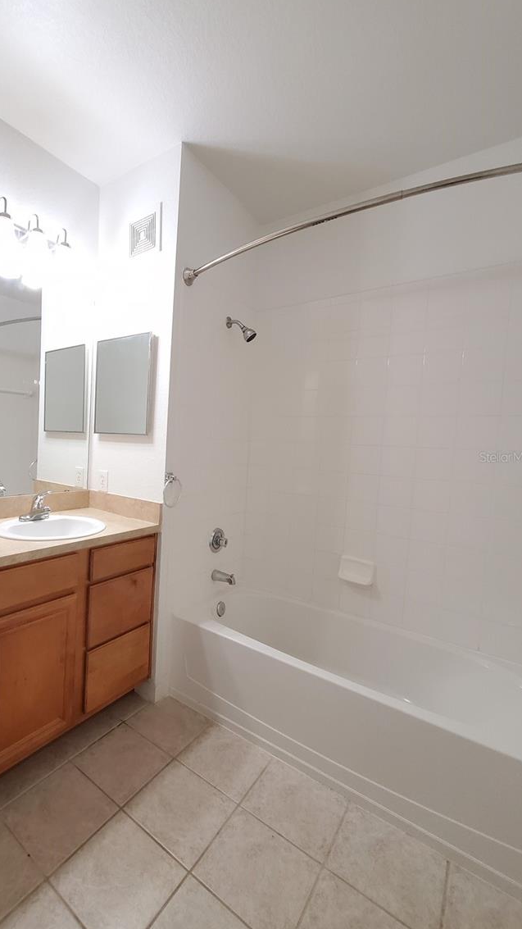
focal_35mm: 15
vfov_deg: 103.0
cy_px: 457
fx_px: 369
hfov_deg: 68.3
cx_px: 169
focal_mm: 1.8
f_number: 2.2
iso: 400
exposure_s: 1/59
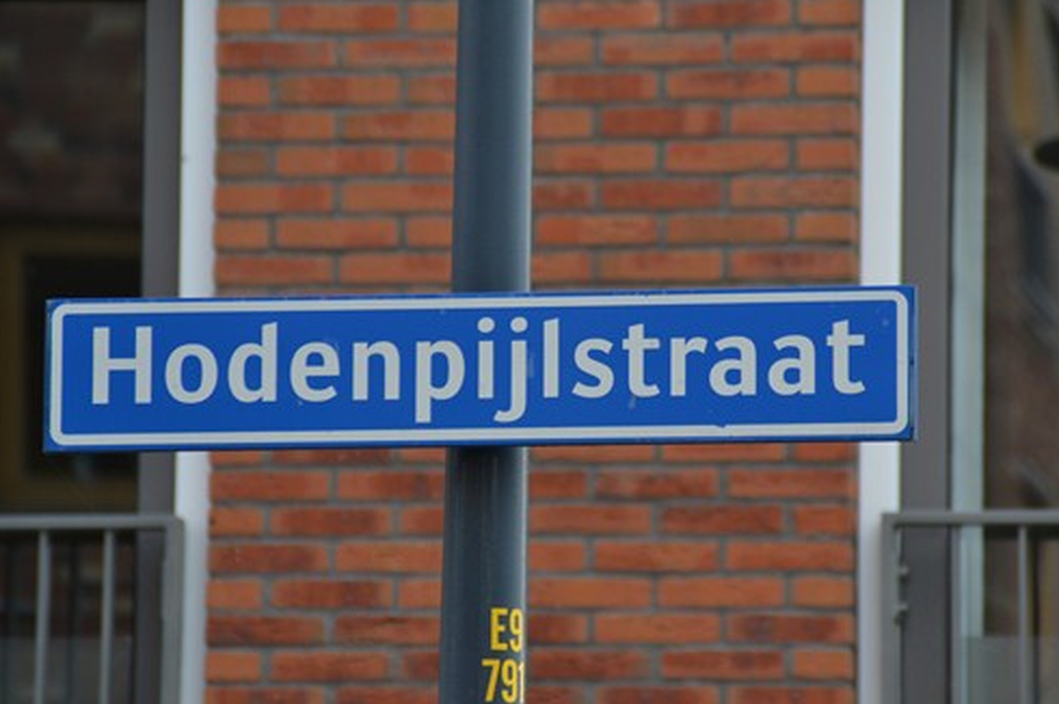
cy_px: 355
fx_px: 8995
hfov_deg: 6.7
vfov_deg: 4.5
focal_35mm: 306
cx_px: 534
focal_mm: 200
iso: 400
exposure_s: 1/500
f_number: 6.3
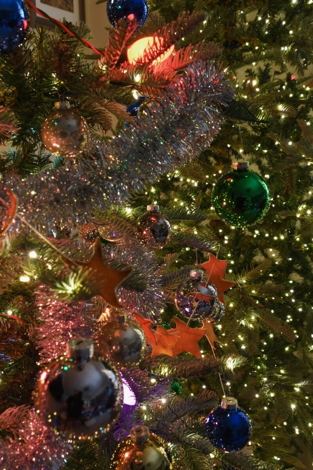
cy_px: 235
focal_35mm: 39
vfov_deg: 49.6
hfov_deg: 34.2
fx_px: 509
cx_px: 156
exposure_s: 1/2
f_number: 10
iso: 400
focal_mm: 26
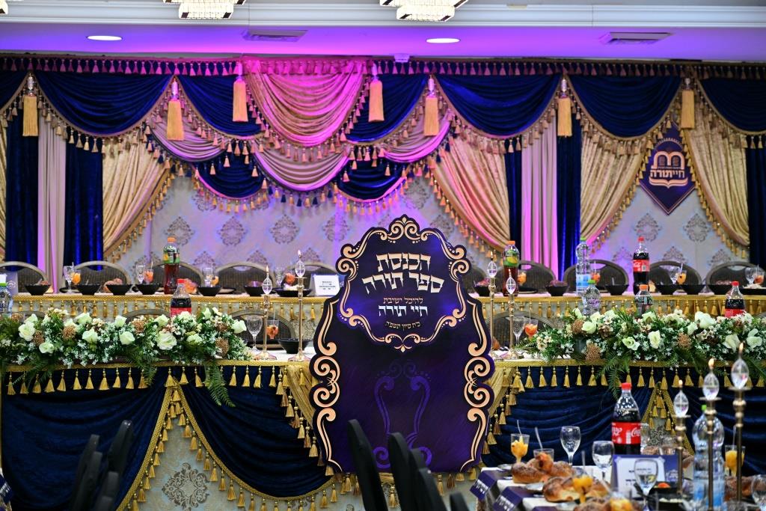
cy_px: 256
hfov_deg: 25.7
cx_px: 383
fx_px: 1681
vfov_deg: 17.3
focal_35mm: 79
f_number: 4
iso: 400
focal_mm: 79
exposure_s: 1/250
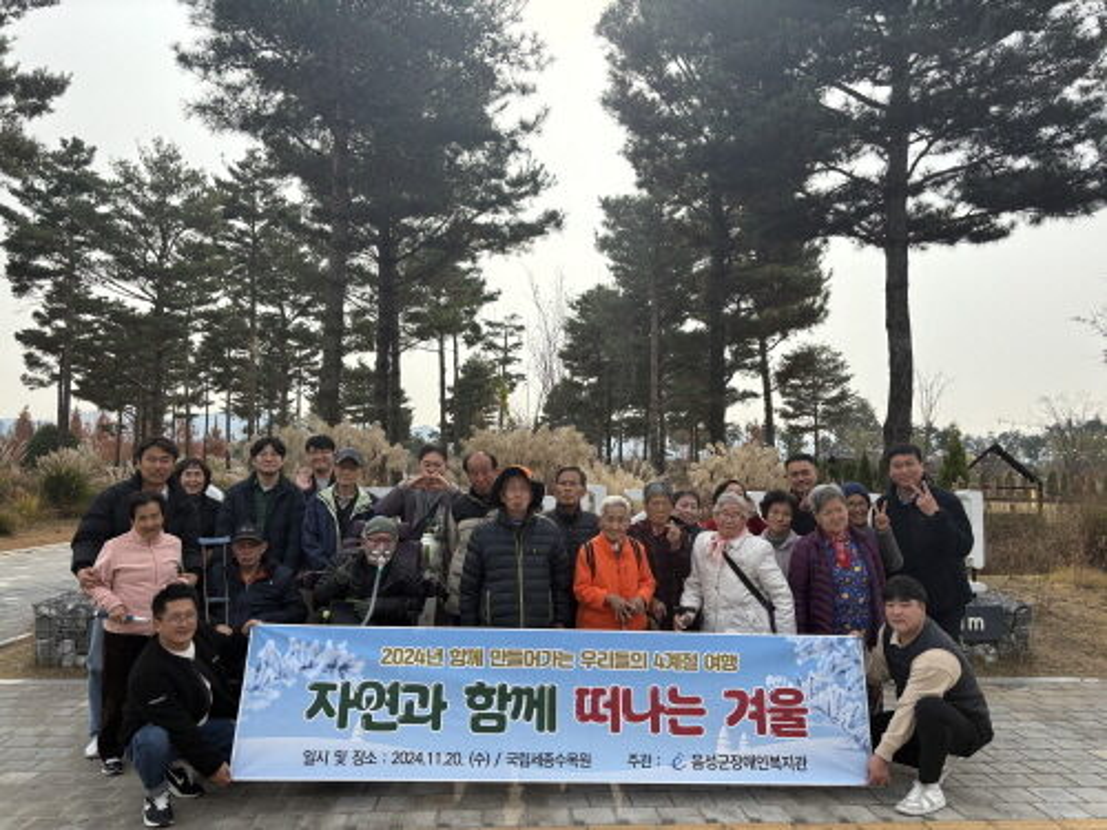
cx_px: 554
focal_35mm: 26
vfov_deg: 53.1
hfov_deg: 67.3
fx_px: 831
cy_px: 415
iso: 64
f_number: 1.6
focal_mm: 5.96
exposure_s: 1/2865
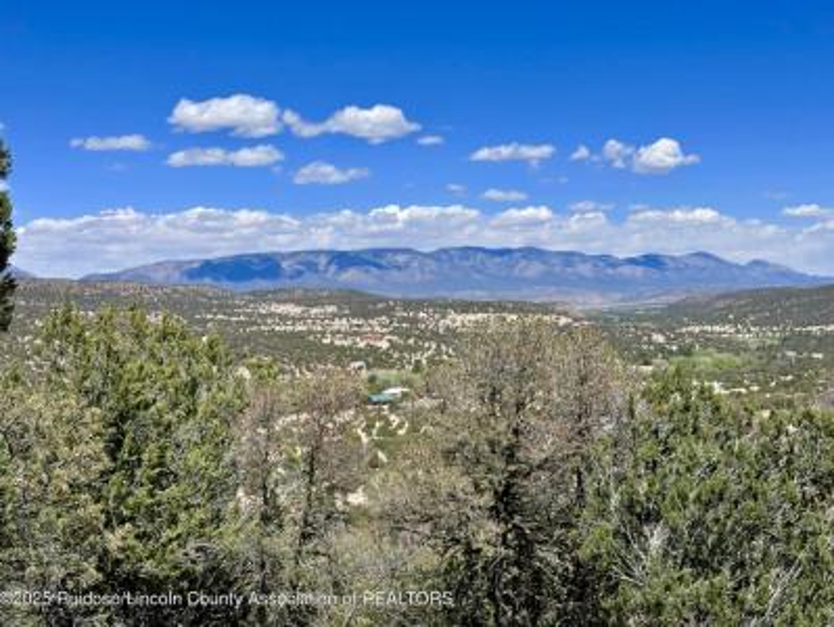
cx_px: 417
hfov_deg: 39.6
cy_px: 314
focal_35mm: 48
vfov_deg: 30.3
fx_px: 1158
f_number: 1.78
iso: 64
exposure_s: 1/9804
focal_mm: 6.86
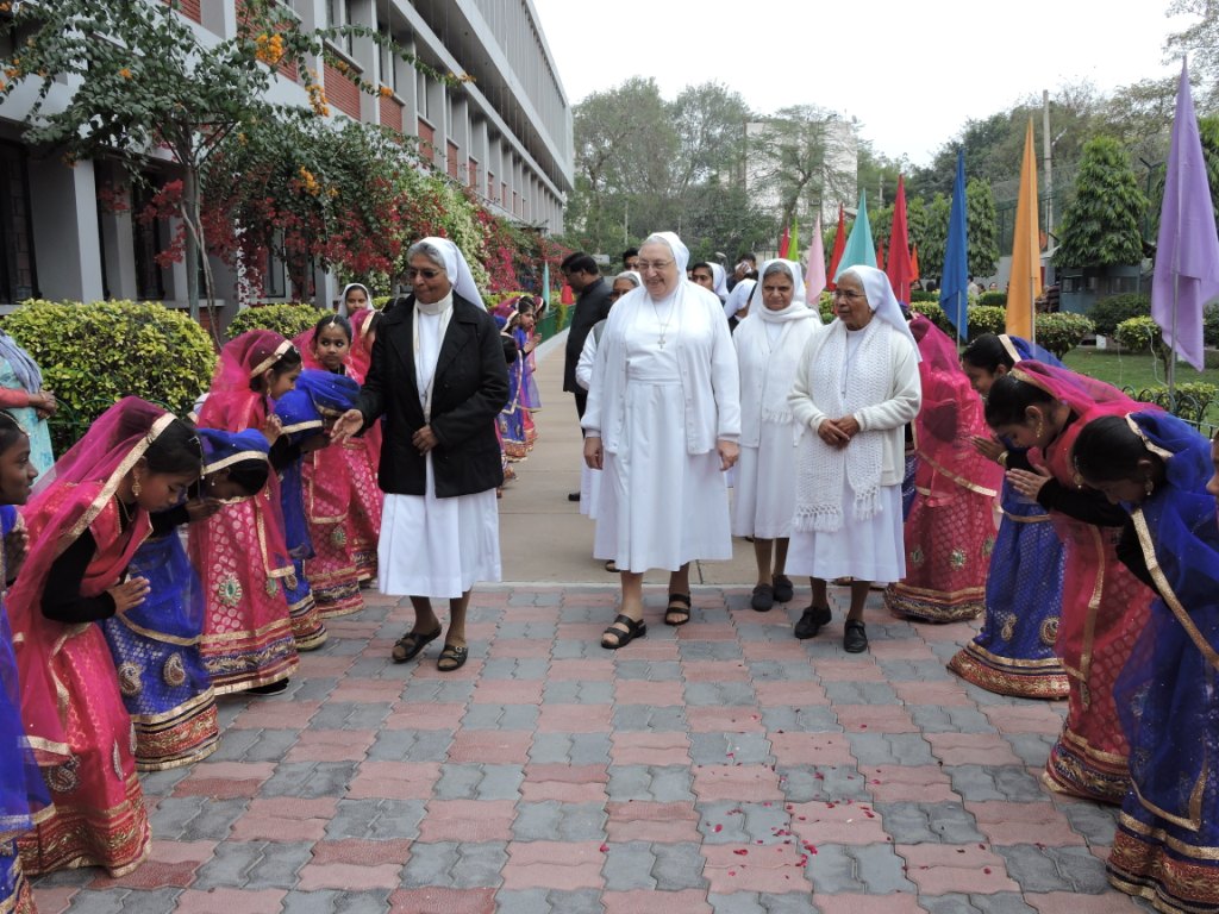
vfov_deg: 42.9
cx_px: 610
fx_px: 1162
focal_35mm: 33
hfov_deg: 55.4
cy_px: 457
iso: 100
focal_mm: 5.9
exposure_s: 1/200
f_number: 3.6
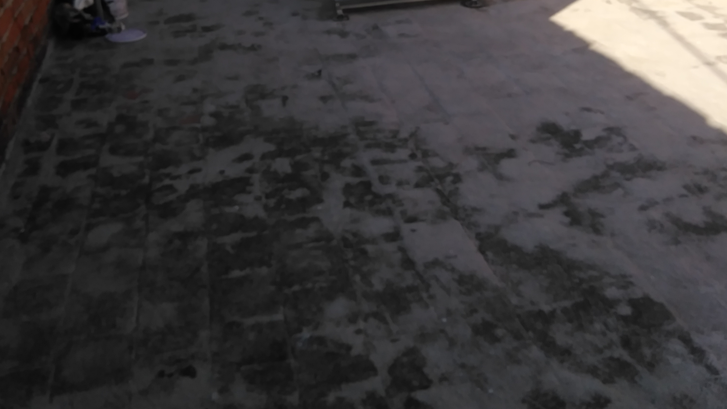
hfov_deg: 51.6
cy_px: 12
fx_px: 752
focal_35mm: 39
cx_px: 356
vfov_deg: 28.7
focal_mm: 3.63
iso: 100
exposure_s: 1/1290
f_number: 1.8
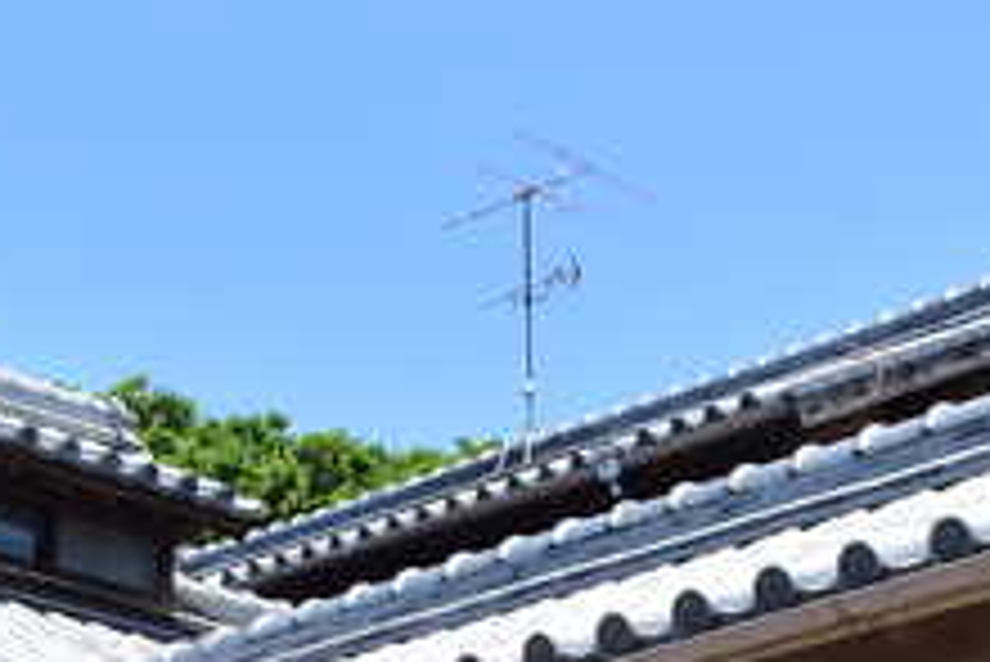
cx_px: 351
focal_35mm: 114
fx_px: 3137
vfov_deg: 11.7
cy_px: 885
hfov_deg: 17.9
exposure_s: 1/400
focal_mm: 22
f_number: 5
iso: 100
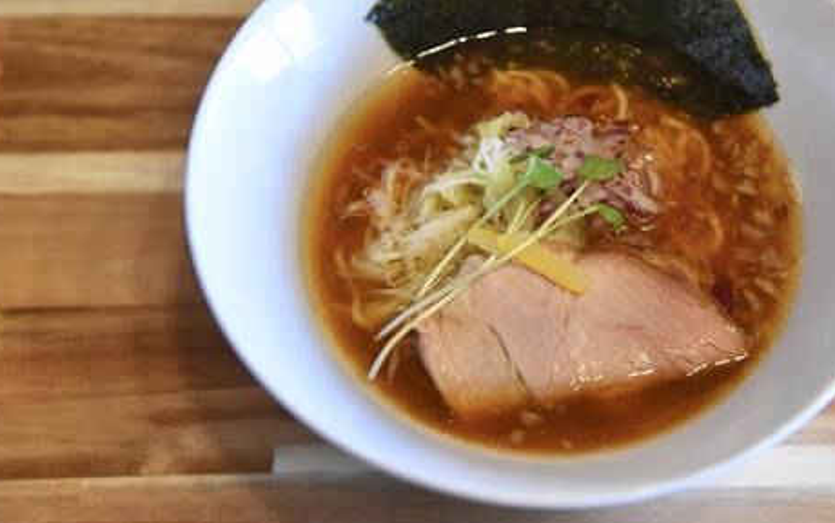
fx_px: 1776
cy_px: 183
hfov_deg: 26.3
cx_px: 555
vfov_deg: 16.7
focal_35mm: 78
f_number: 4
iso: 3200
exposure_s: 1/320
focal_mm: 55
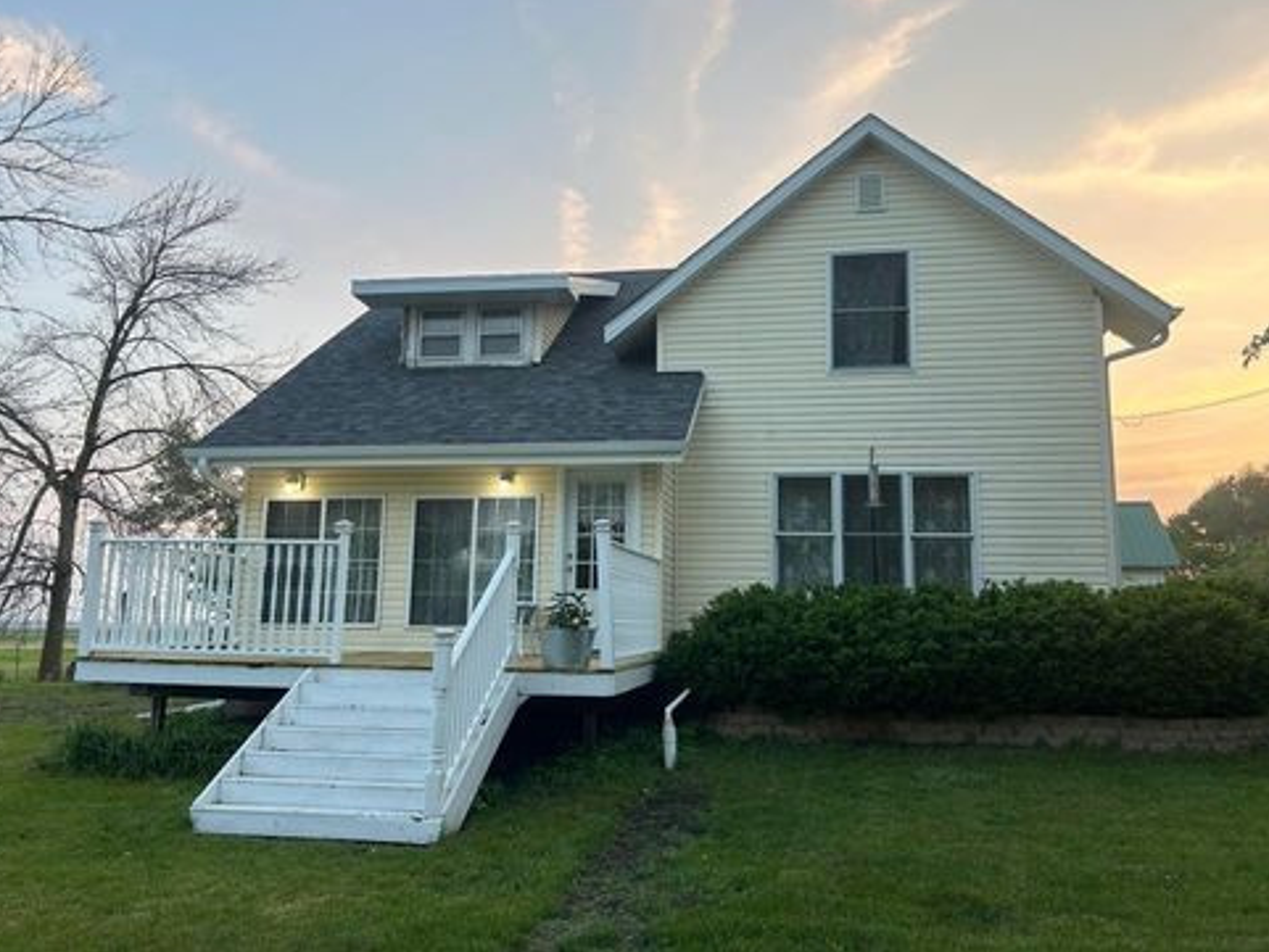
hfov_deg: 65.3
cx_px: 641
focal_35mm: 27
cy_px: 460
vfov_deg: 51.4
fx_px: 990
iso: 32
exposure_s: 1/120
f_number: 1.5
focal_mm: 5.7
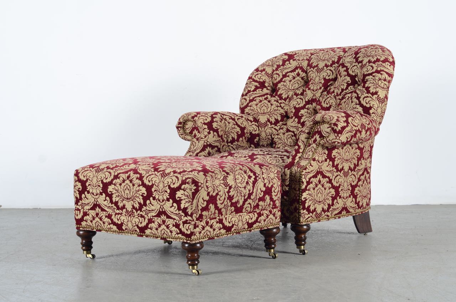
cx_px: 228
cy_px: 151
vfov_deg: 18.1
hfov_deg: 27.0
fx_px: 948
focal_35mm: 75
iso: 100
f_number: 5.6
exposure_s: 1/125
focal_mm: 50
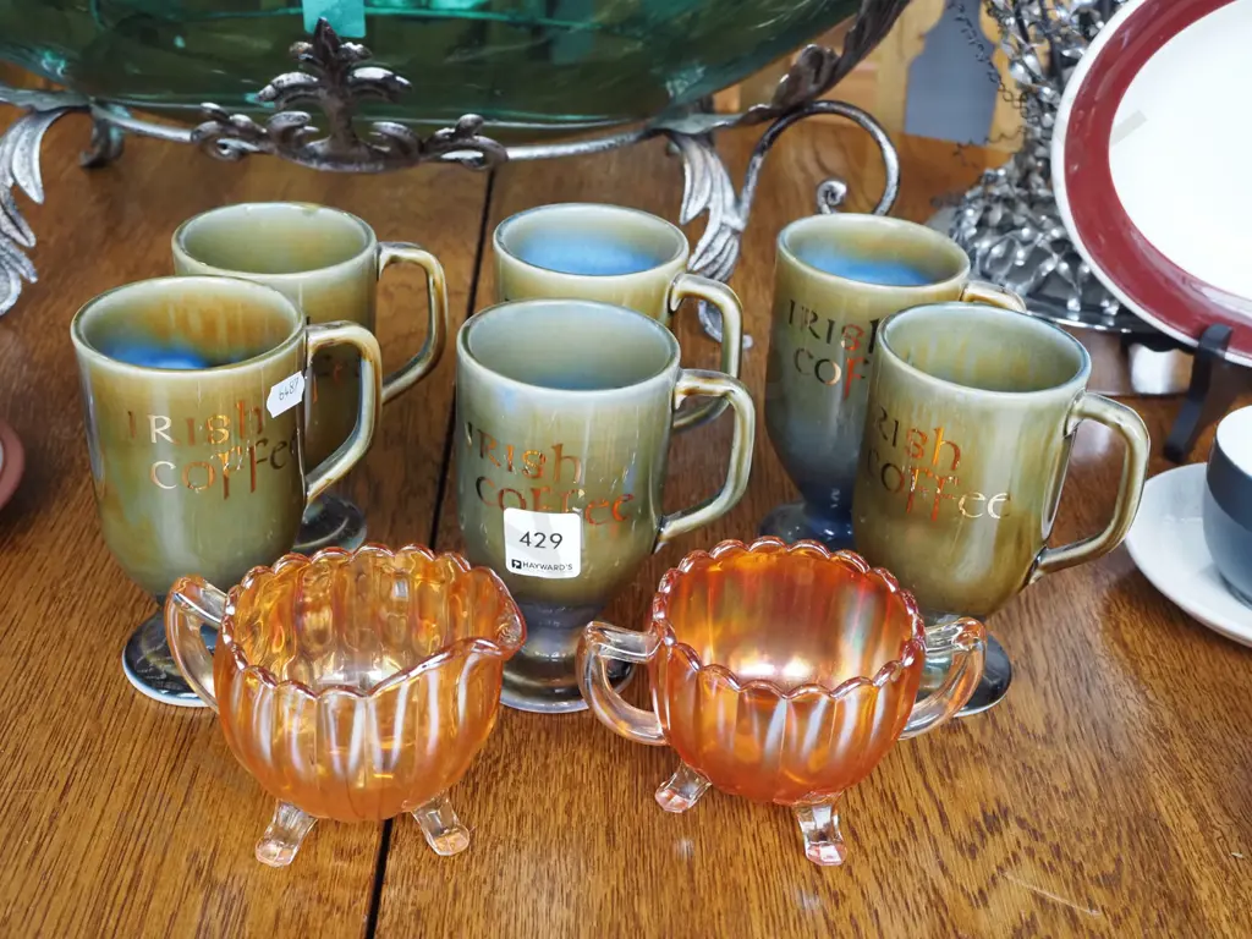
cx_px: 626
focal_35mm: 46
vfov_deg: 31.5
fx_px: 1664
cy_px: 470
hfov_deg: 41.2
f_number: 5.6
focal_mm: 23
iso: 2500
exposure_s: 1/250
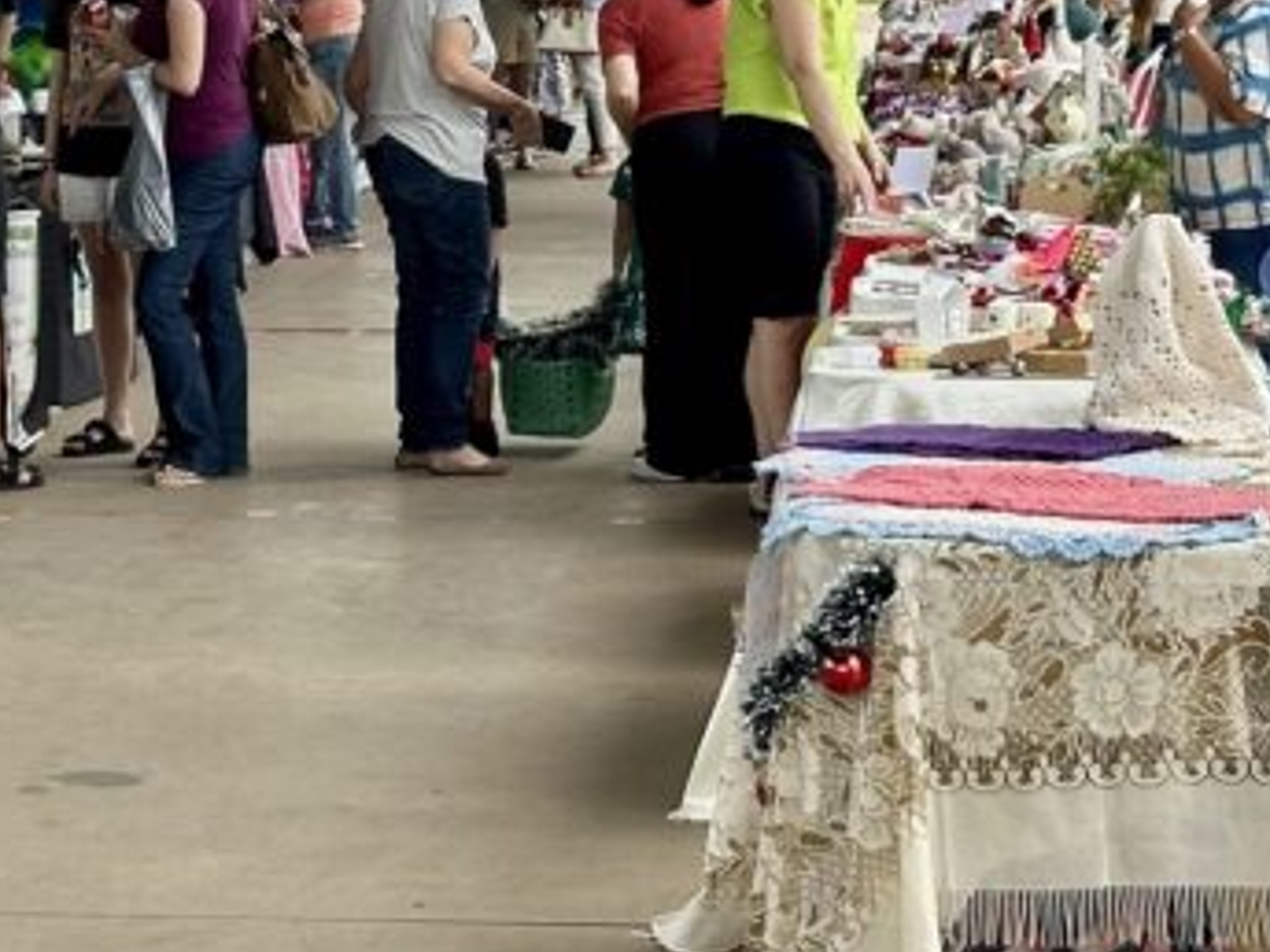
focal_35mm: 143
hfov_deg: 13.7
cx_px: 277
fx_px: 5246
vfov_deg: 10.3
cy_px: 111
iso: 64
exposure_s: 1/366
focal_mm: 6.86
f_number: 1.78
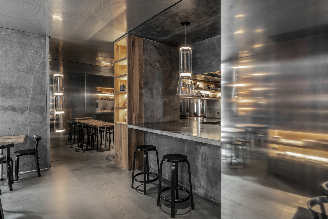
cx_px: 164
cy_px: 110
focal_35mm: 19
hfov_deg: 86.9
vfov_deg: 64.6
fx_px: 173
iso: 100
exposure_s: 6
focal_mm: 19
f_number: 10
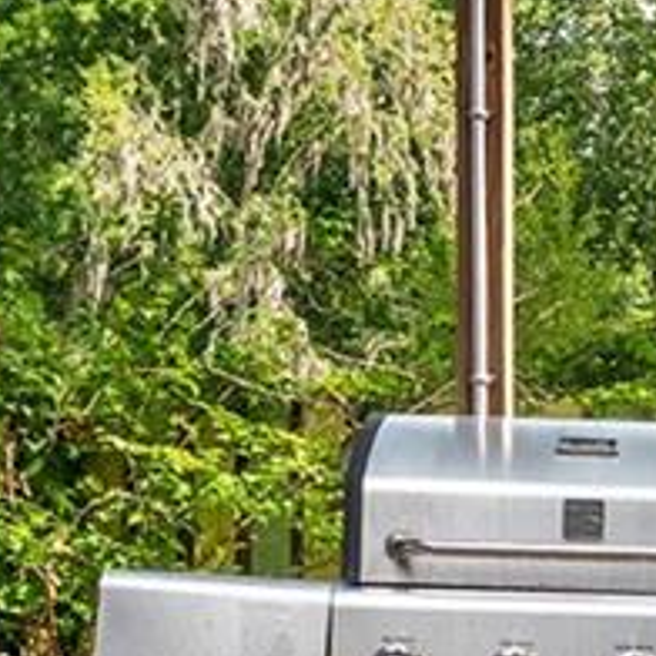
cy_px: 368
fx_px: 2080
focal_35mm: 97
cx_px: 485
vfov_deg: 17.9
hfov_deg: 17.8
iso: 400
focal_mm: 14
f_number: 7.1
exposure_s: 1/80
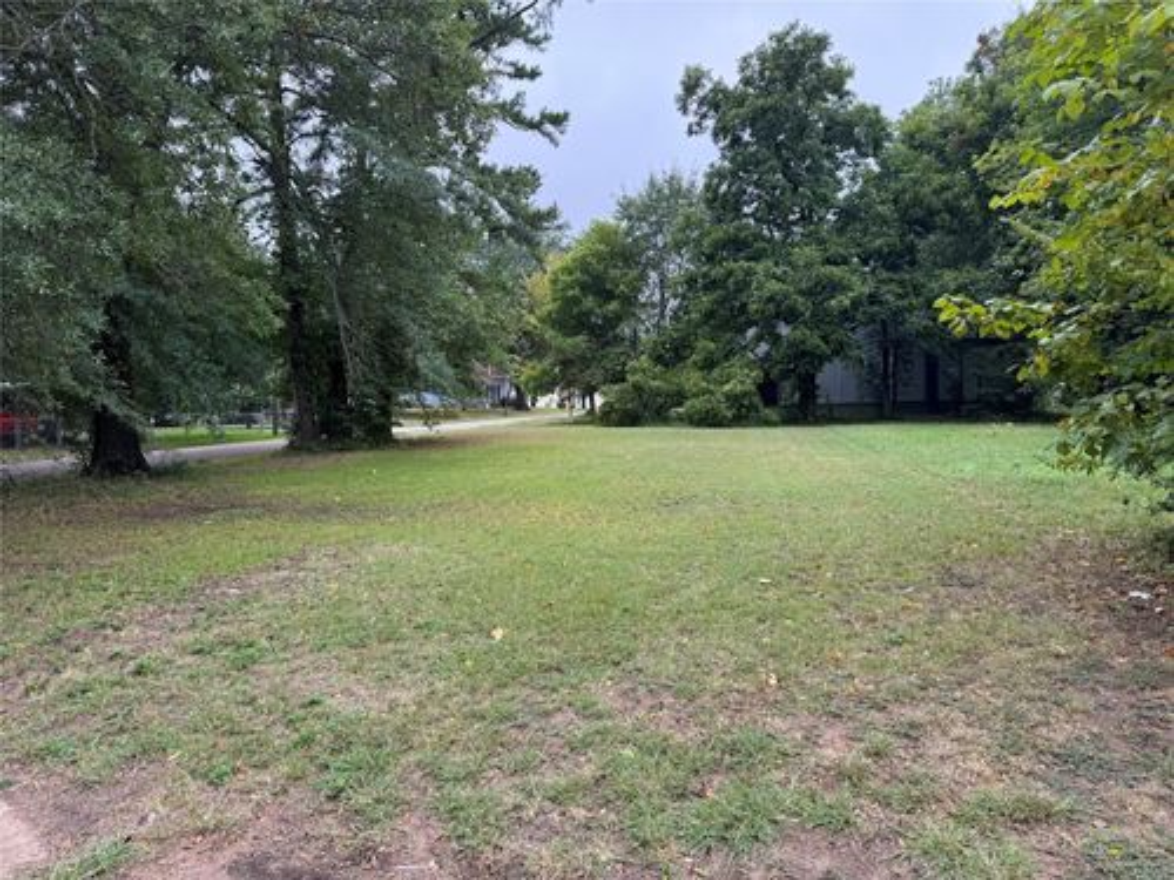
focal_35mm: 24
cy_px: 440
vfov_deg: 56.8
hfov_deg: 71.6
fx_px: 814
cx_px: 587
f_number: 1.78
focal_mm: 6.76
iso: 80
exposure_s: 1/338
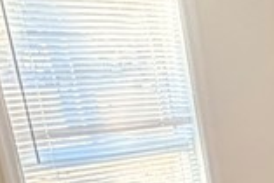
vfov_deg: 13.4
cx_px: 517
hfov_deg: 17.0
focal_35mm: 95
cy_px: 295
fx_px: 724
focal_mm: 2.22
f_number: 2.2
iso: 320
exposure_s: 1/98
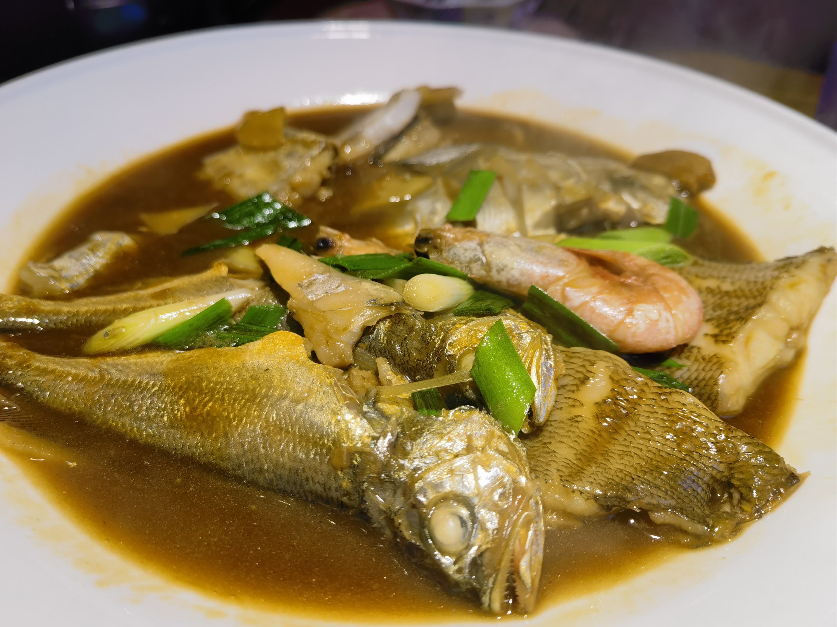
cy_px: 314
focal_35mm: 27
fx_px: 653
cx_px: 418
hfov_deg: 65.3
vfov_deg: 51.4
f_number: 1.9
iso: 50
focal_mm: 6.67
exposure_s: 1/526
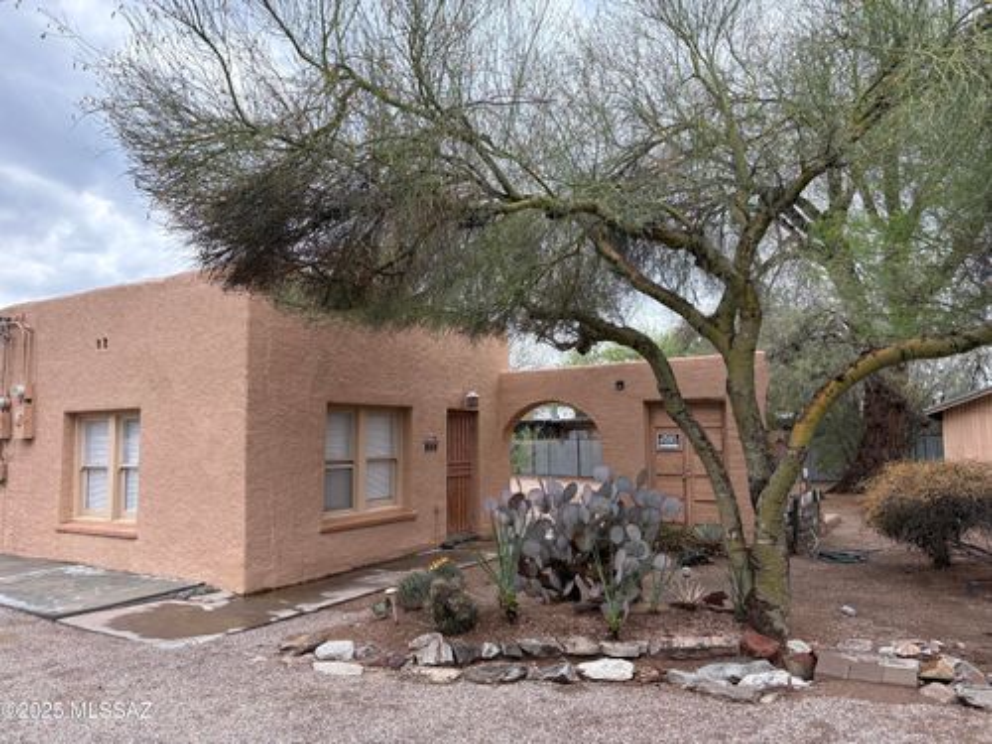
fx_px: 745
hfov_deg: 67.3
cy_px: 372
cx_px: 496
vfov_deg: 53.1
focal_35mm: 26
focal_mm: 5.96
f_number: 1.6
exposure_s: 1/782
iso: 64
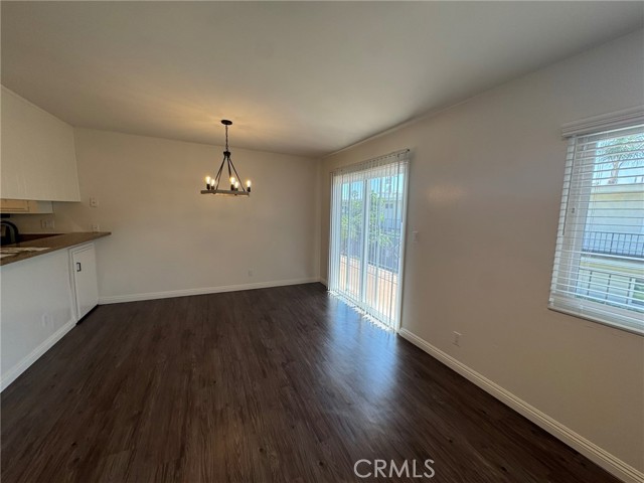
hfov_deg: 102.1
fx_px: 260
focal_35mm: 14
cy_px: 242
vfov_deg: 85.7
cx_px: 322
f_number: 2.2
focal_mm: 2.22
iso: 40
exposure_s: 1/149
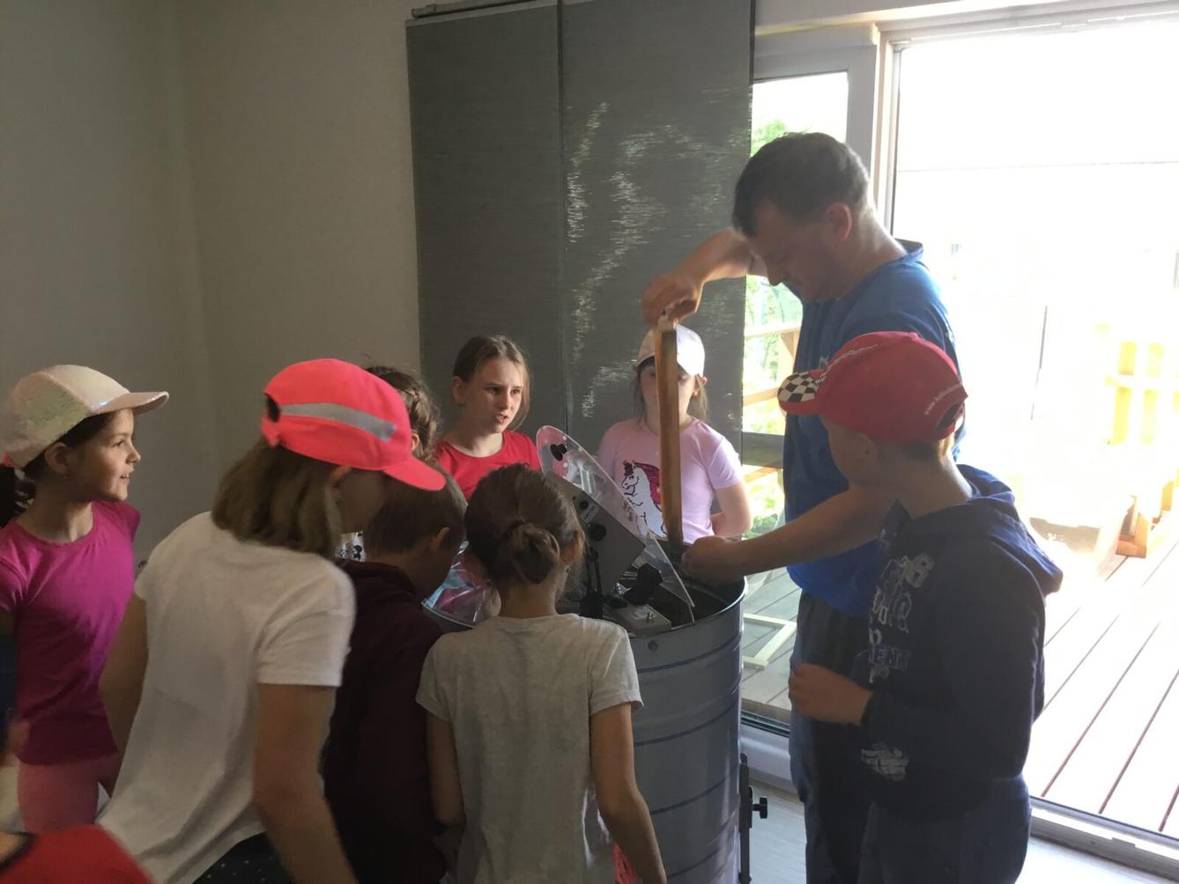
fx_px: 1056
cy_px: 442
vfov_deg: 45.5
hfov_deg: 58.3
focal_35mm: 31
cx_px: 590
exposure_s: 1/33
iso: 64
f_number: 2.4
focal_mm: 3.3
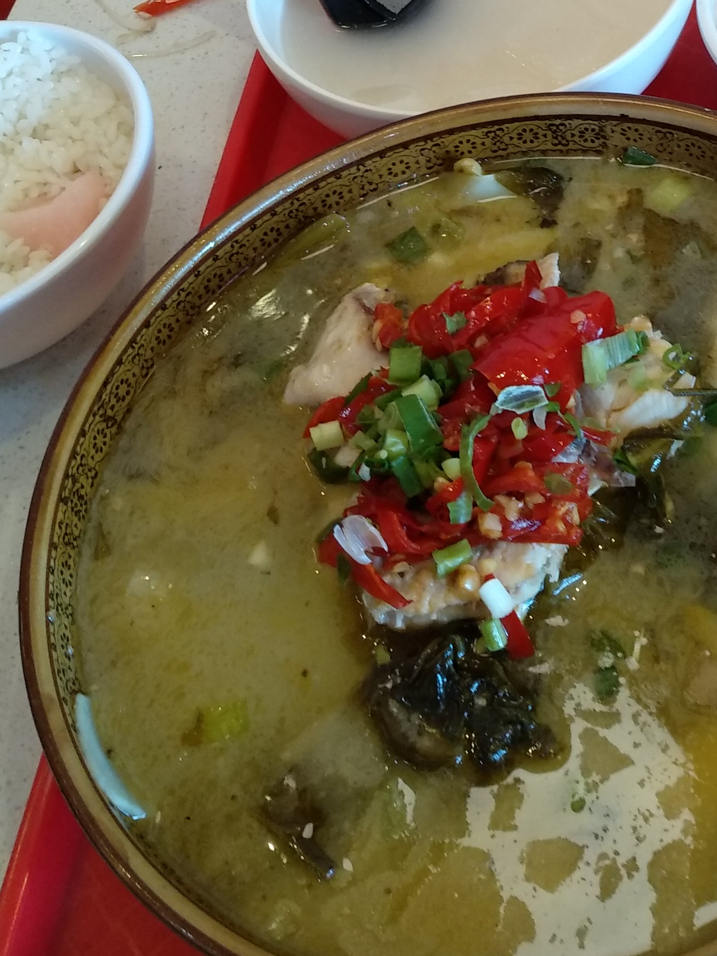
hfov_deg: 30.8
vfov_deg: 38.7
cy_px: 68
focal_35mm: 45
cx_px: 642
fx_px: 1243
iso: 400
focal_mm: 3.81
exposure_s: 1/50
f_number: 2.2
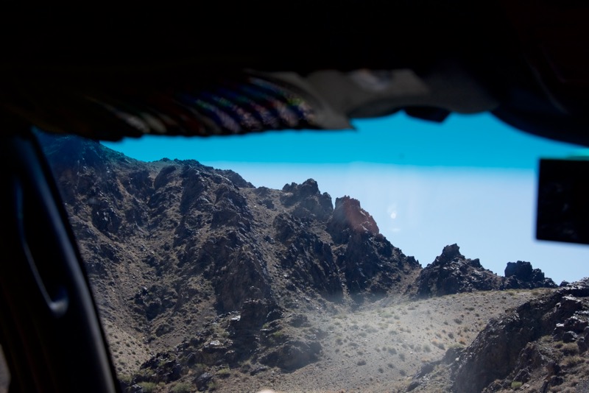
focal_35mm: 72
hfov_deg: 28.1
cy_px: 196
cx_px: 294
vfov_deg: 18.9
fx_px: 1178
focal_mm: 72
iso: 640
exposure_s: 1/1000
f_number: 8
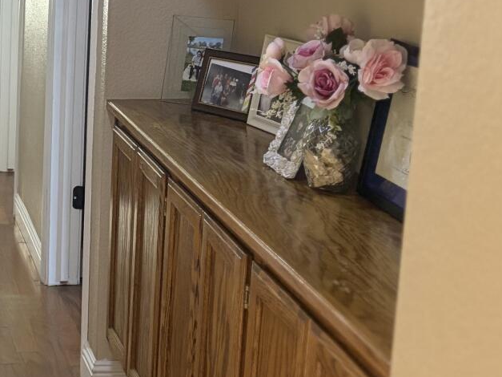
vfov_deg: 17.7
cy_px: 137
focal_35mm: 83
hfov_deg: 22.2
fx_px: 1203
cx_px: -54
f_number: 1.6
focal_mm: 5.96
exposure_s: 1/60
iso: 400
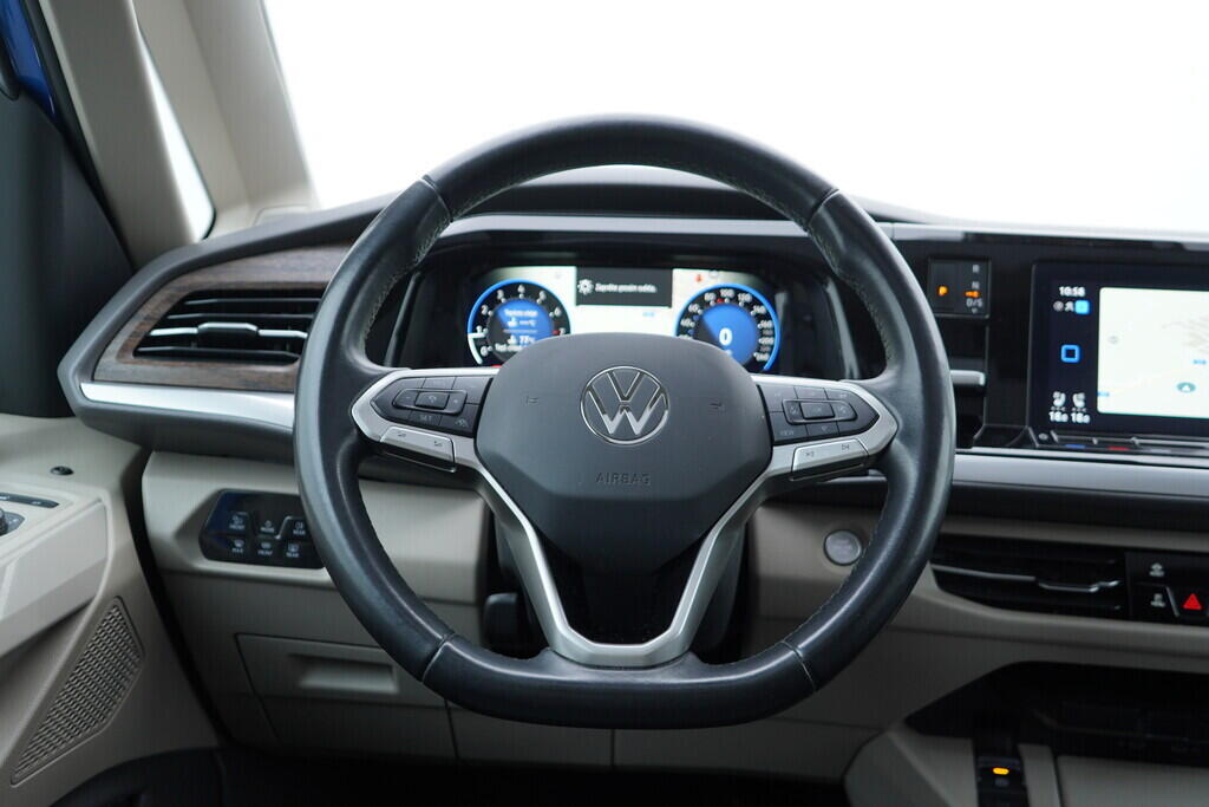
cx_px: 604
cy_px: 404
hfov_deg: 53.1
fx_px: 1209
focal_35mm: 36
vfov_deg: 36.9
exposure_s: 1/40
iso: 160
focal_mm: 24
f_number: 2.8
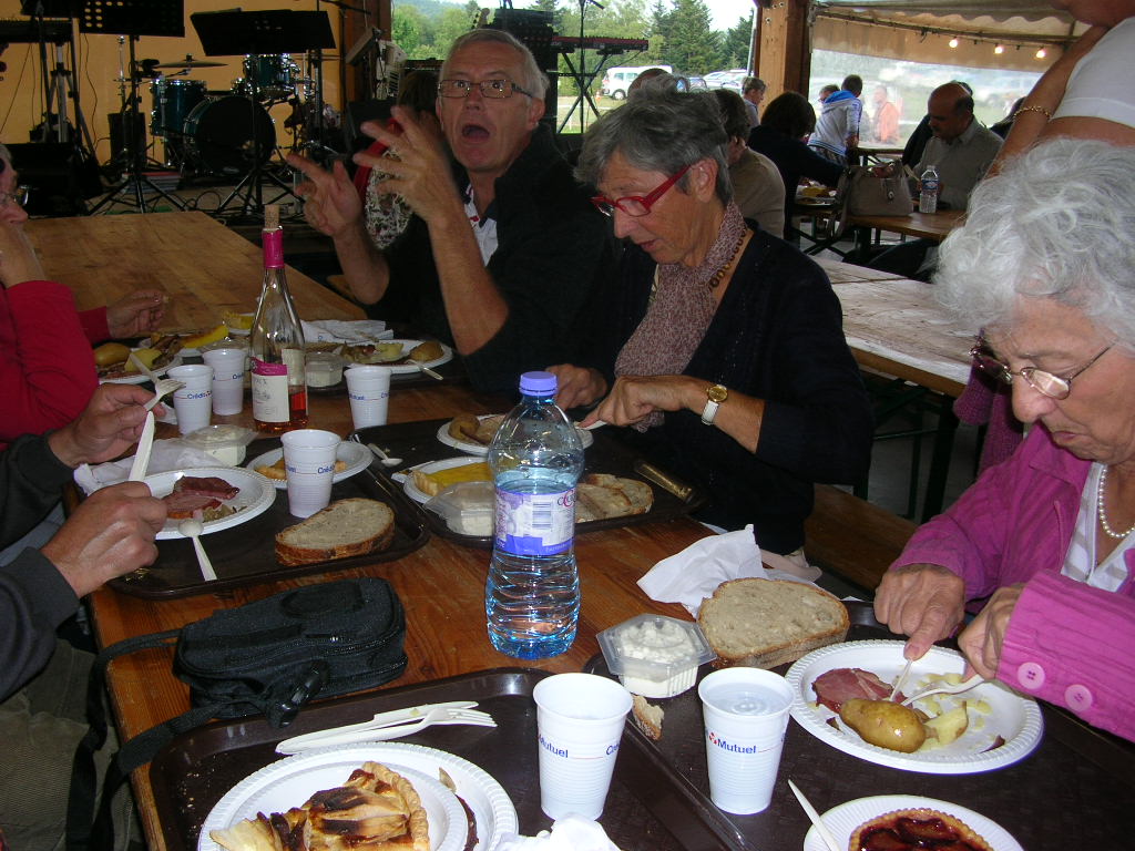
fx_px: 1148
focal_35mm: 35
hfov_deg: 52.6
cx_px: 568
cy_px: 426
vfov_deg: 40.7
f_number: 2.8
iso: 50
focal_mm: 5.8
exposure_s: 1/60.1
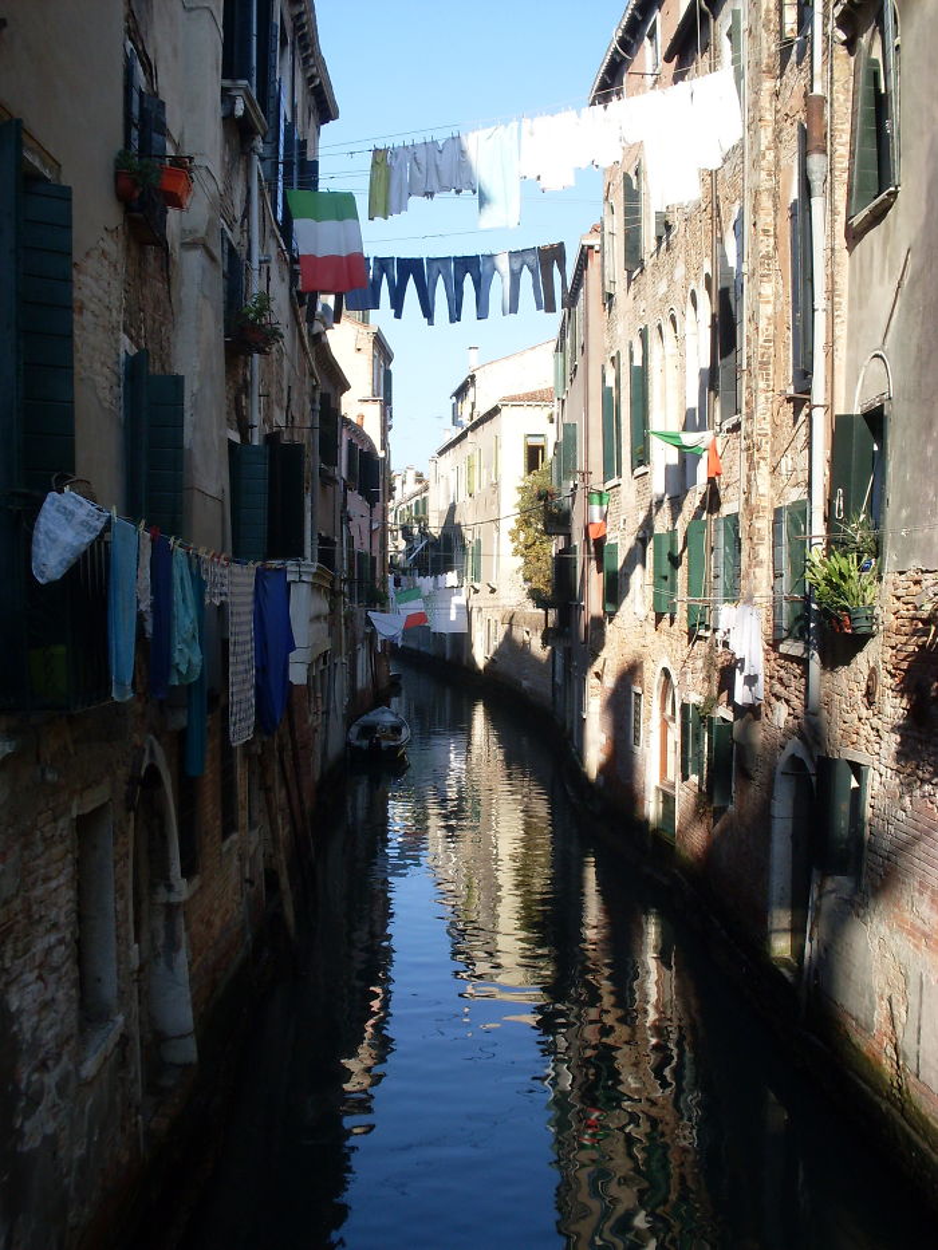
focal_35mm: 38
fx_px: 1373
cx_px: 469
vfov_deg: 49.0
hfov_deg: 37.7
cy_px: 625
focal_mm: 6.3
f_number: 8.4
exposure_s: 1/90
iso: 80
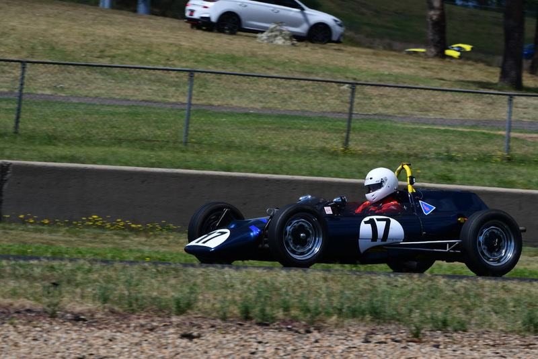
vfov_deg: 4.6
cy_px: 180
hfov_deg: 6.9
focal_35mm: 300
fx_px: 4485
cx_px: 269
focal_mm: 200
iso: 250
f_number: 13
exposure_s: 1/640
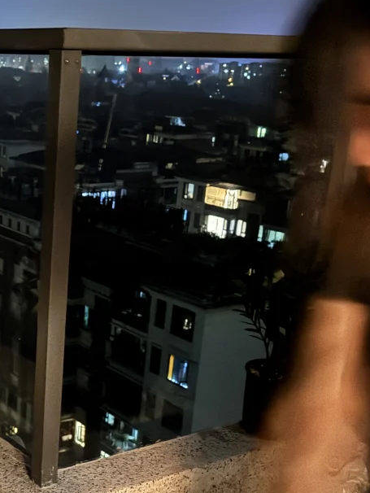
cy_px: 354
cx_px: -10
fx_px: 812
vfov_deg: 33.3
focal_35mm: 57
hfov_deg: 24.4
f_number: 1.78
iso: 2500
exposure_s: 1/9
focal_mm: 6.76
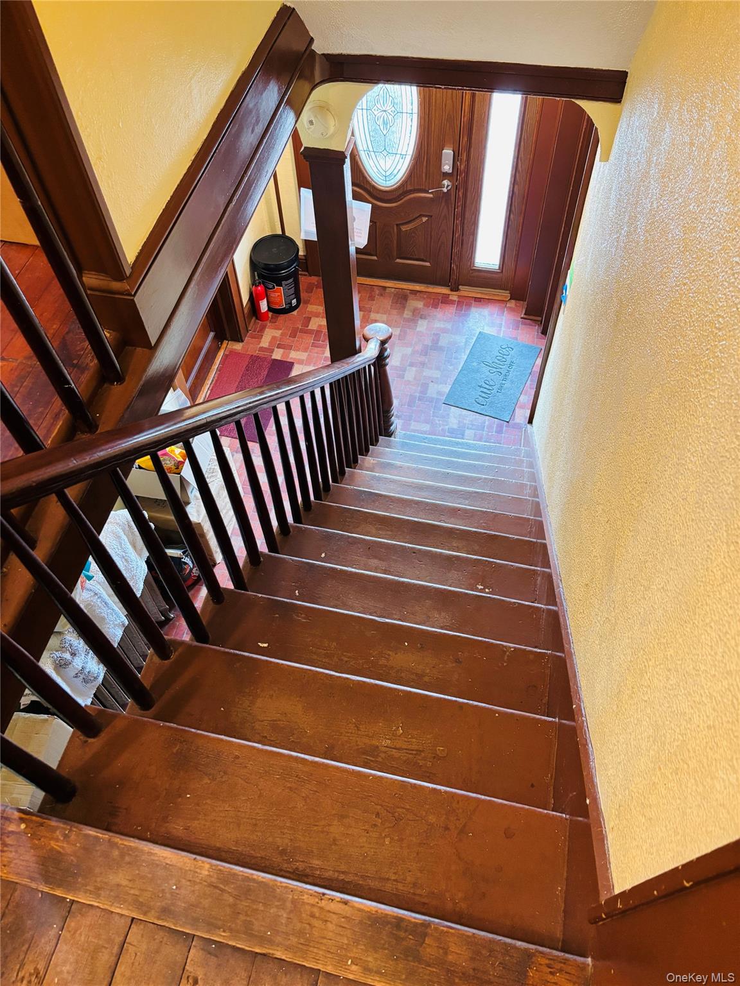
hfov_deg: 53.1
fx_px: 741
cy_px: 493
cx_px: 370
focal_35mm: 26
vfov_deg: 67.3
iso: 400
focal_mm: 5.96
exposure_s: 1/60
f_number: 1.6
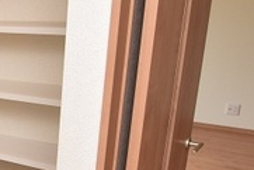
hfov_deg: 24.4
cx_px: -138
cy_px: 121
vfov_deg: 21.8
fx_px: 438
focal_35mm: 62
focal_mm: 10
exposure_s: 1/60
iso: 160
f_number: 5.6
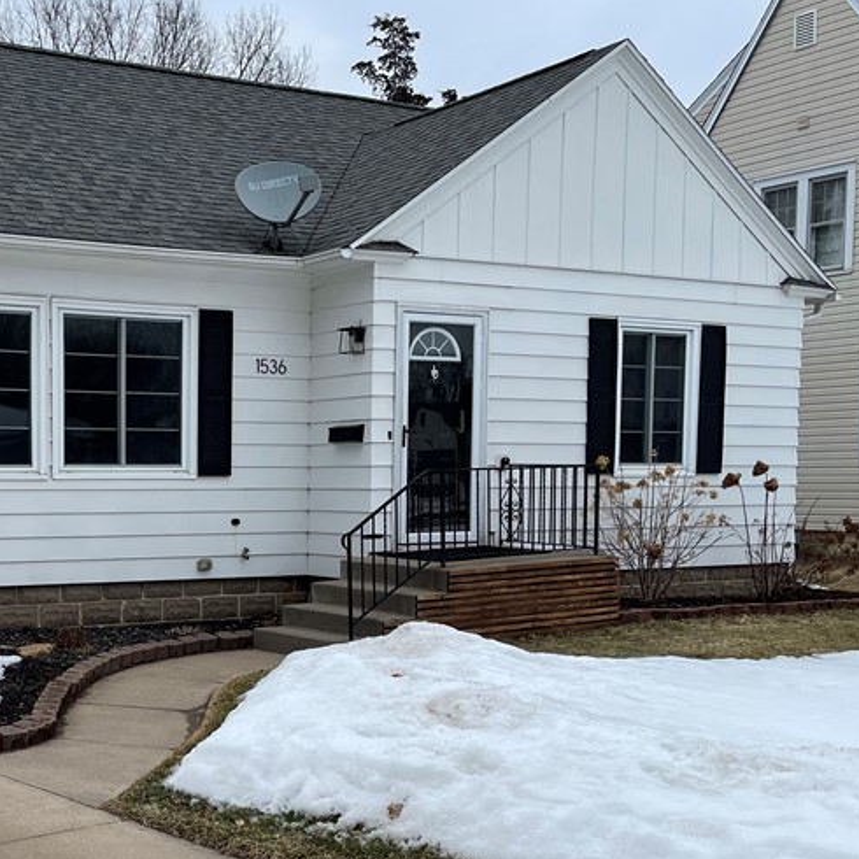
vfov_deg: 35.0
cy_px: 586
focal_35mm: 48
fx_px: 1348
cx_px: 81
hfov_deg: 33.4
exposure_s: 1/1221
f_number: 1.6
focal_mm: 4.2
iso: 32
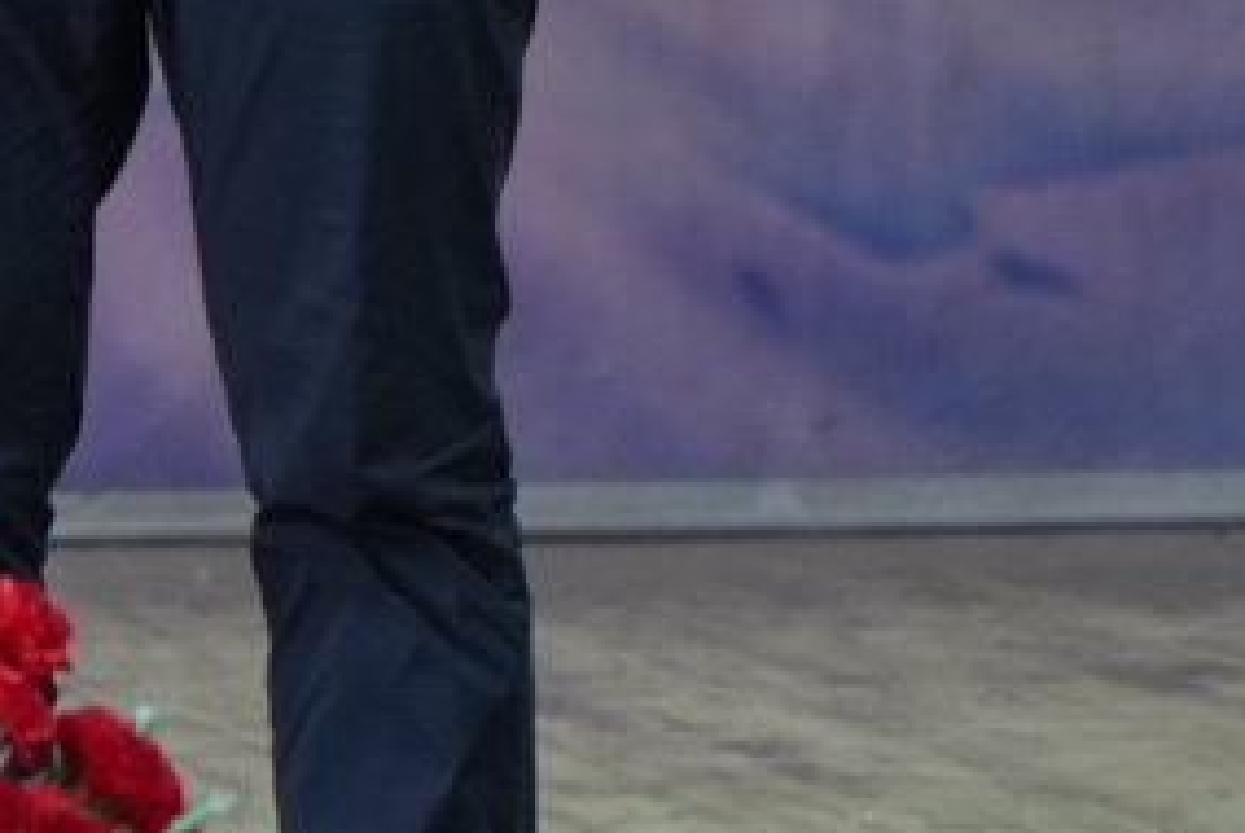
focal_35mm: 392
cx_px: -881
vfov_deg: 3.5
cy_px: -697
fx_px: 13570
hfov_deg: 5.2
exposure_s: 1/80
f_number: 2.8
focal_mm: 46
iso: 640
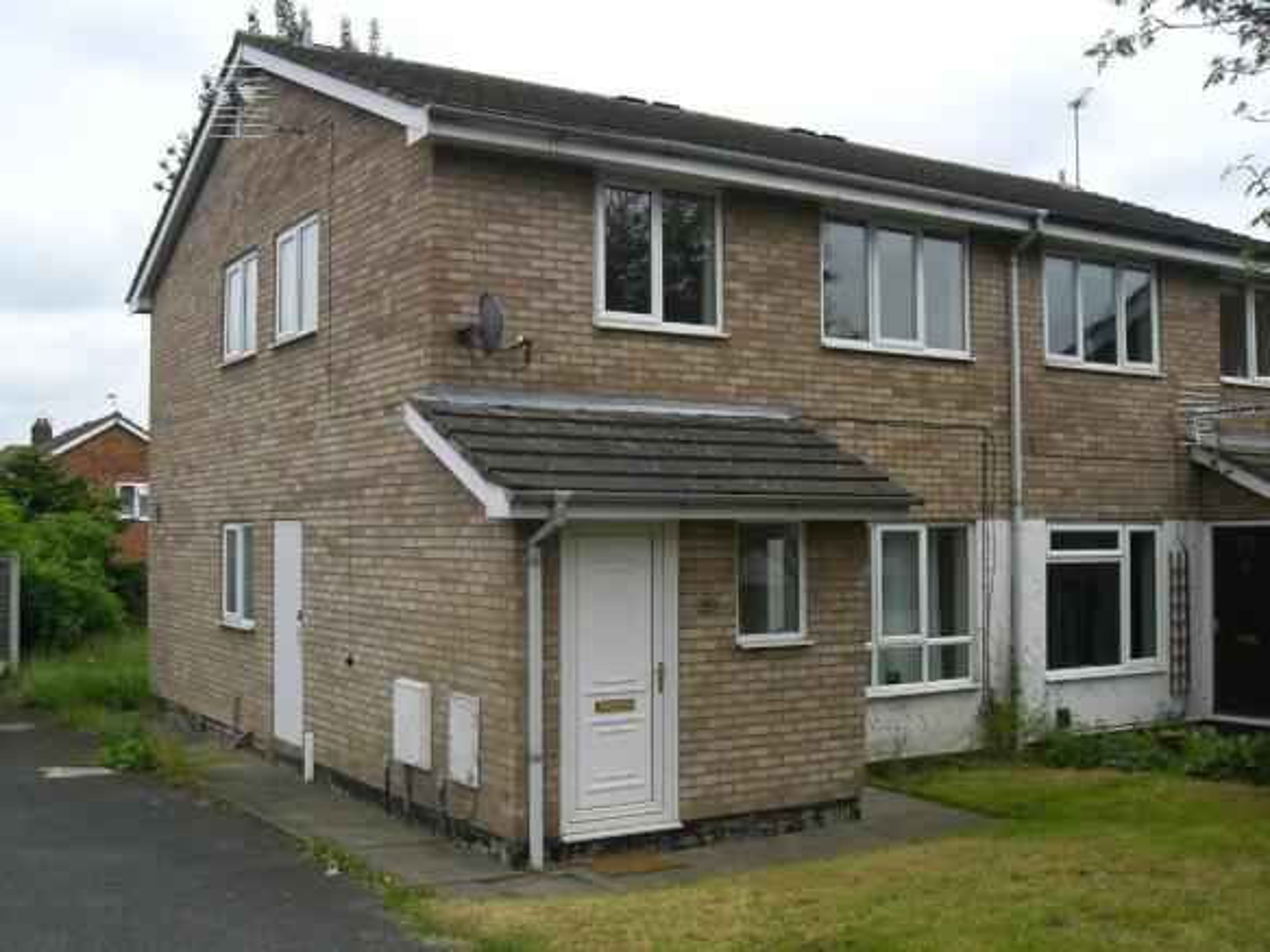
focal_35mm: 38
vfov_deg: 37.7
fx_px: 1394
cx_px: 635
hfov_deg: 49.0
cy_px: 476
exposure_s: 1/400
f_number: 4.4
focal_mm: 6.3
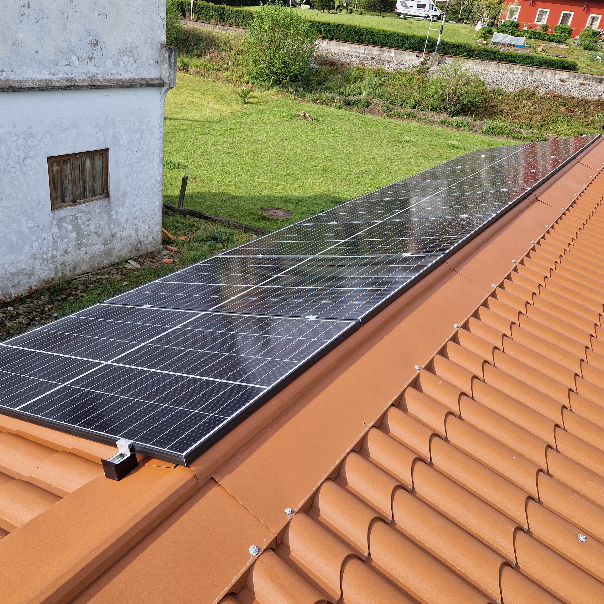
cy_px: 305
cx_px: 264
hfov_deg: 57.1
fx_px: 553
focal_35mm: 28
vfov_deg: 57.3
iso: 50
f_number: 1.8
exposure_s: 1/856
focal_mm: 5.4
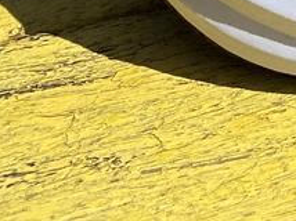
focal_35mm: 146
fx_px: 1247
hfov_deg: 11.1
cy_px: -383
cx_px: 739
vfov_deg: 8.8
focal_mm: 4.25
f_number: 1.8
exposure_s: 1/3497
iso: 32
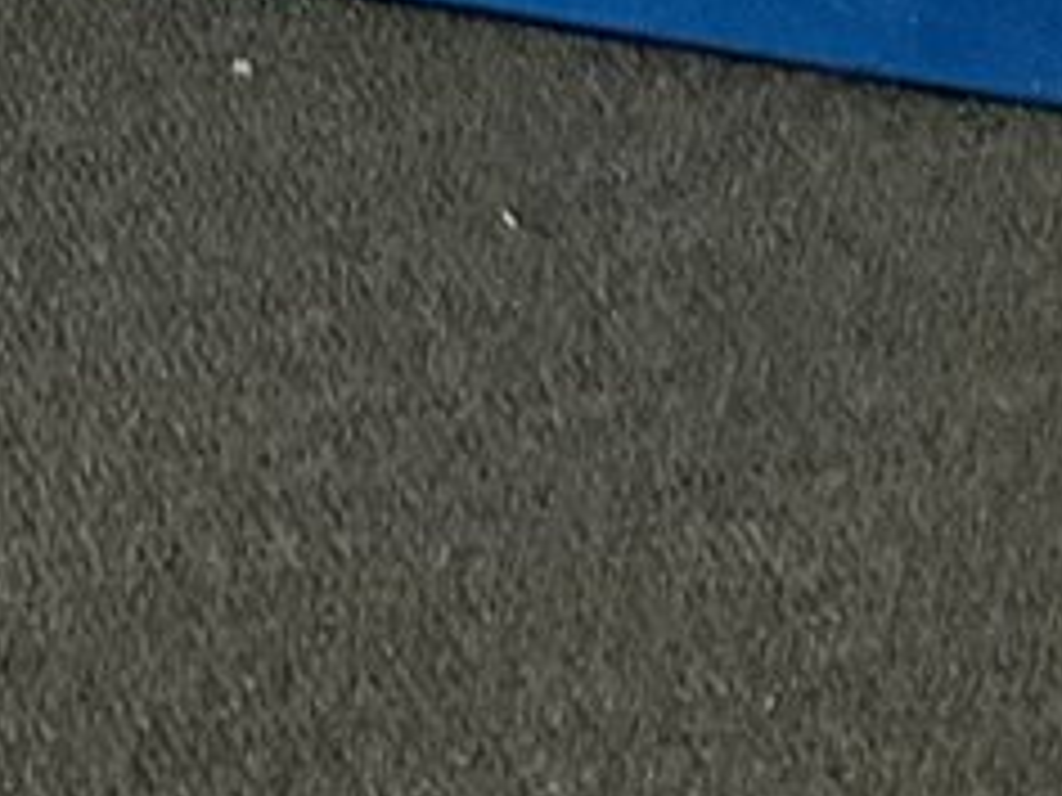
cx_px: -929
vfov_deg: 7.3
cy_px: -1383
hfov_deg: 10.0
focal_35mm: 186
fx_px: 5706
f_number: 1.8
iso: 125
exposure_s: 1/60
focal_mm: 3
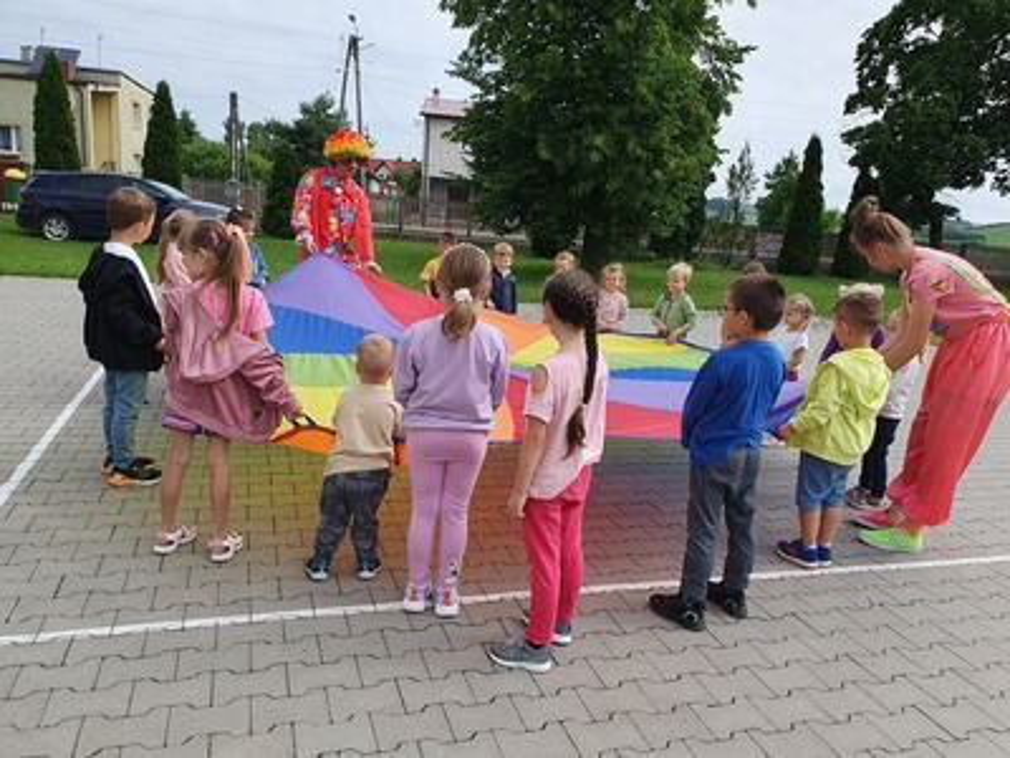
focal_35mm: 26
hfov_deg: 67.3
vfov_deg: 53.1
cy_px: 379
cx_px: 505
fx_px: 759
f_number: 2.4
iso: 50
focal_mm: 4.32
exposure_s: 1/1156
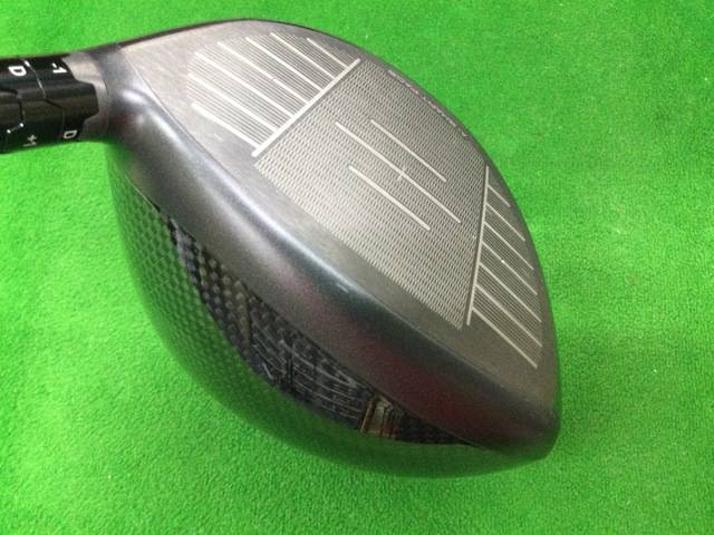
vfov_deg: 45.4
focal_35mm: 31
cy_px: 268
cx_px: 357
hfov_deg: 58.4
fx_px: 639
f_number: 2.4
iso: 200
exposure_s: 1/30
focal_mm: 3.3
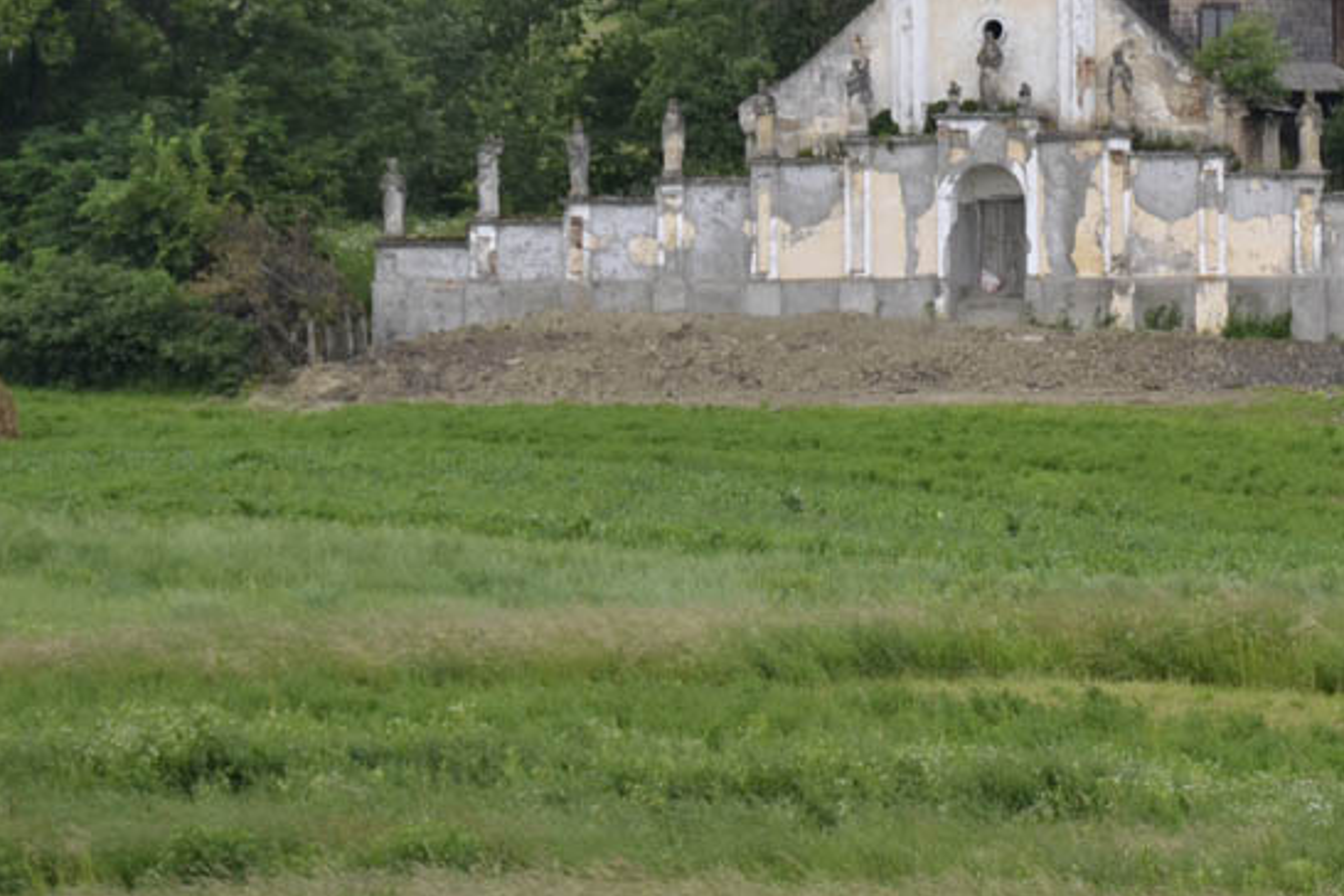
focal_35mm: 346
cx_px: 1056
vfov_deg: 4.0
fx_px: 12920
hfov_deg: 5.9
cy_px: -2
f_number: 5.6
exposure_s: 1/250
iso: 400
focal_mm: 105
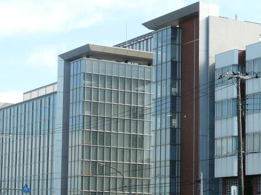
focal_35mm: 113
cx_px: 155
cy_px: 128
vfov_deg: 13.1
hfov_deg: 17.4
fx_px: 852
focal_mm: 8.3
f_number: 5
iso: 100
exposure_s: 1/250
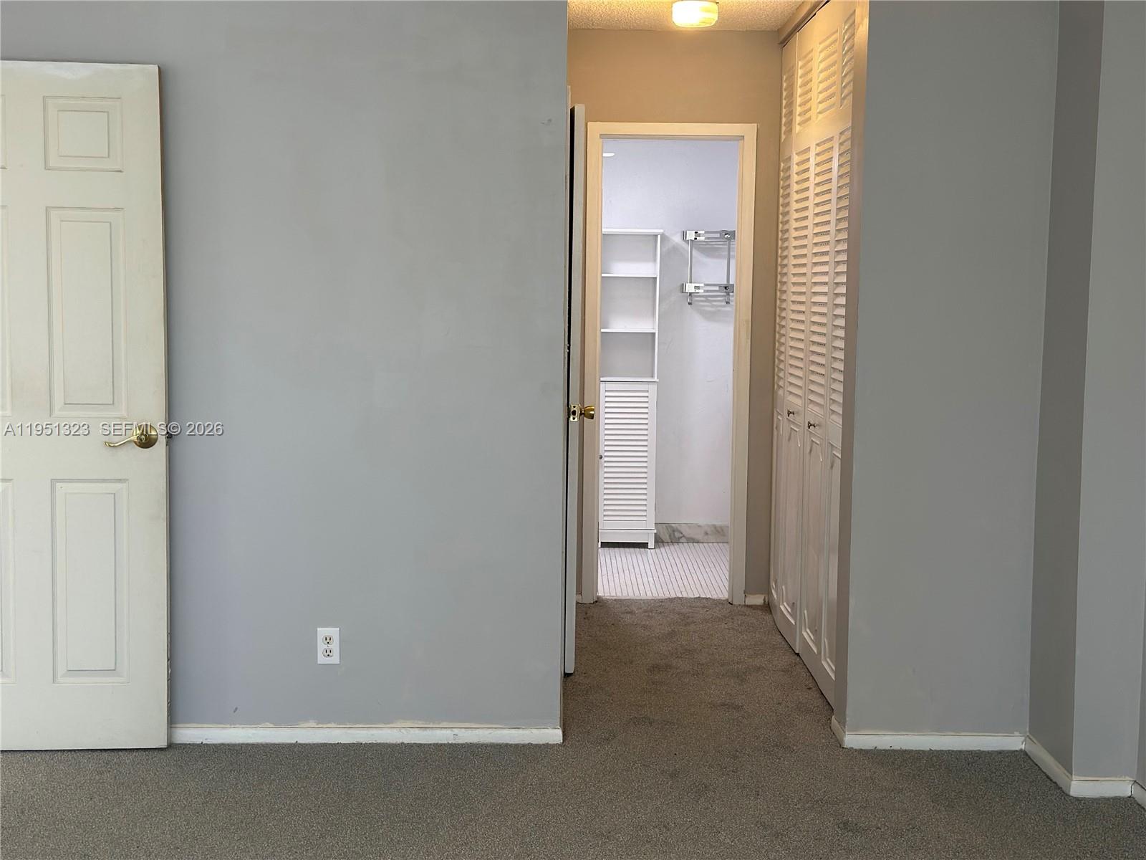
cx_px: 573
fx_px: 1589
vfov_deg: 30.3
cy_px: 430
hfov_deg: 39.7
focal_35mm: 48
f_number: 1.78
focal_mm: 6.86
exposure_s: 1/120
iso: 160
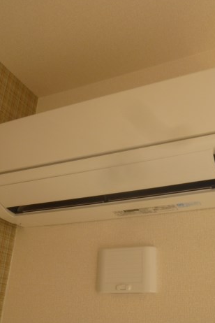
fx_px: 322
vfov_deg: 53.1
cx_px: 122
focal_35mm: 36
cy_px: 162
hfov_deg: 36.8
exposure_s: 1/60
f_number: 3.1
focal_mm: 4.5
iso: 100
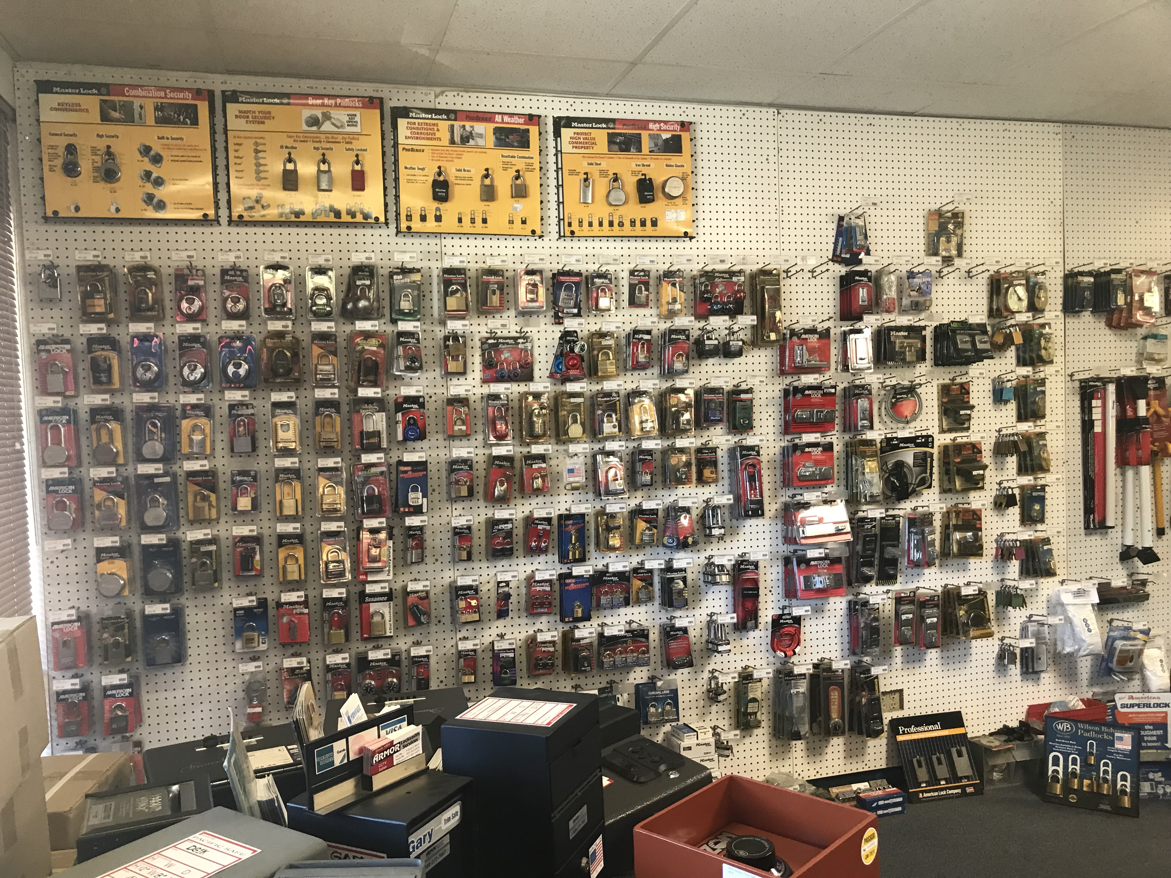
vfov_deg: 49.7
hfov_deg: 63.4
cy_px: 439
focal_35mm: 28
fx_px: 947
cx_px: 586
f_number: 1.8
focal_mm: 3.99
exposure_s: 1/30
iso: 40
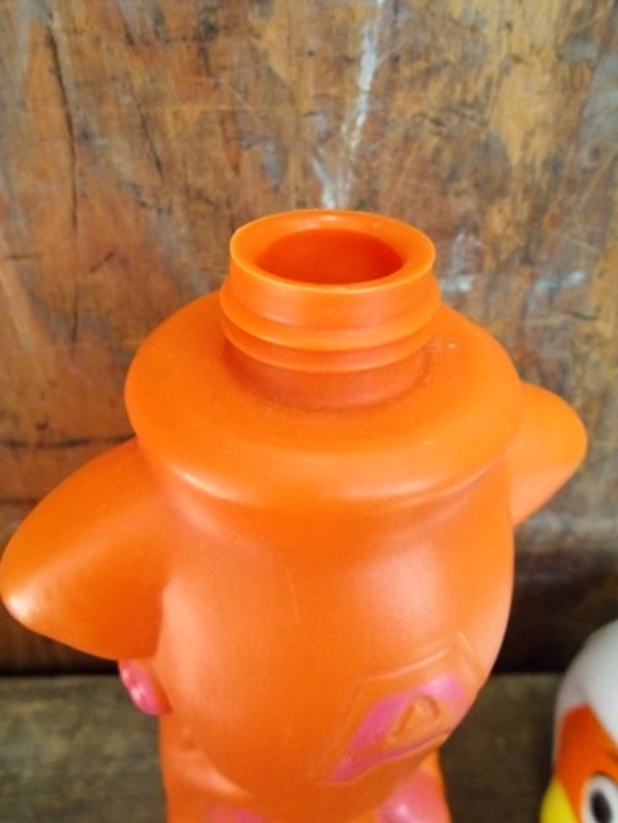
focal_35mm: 30
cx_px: 309
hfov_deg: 46.8
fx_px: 714
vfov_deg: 60.0
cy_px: 412
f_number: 3.4
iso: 640
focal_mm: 5.3
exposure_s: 1/125
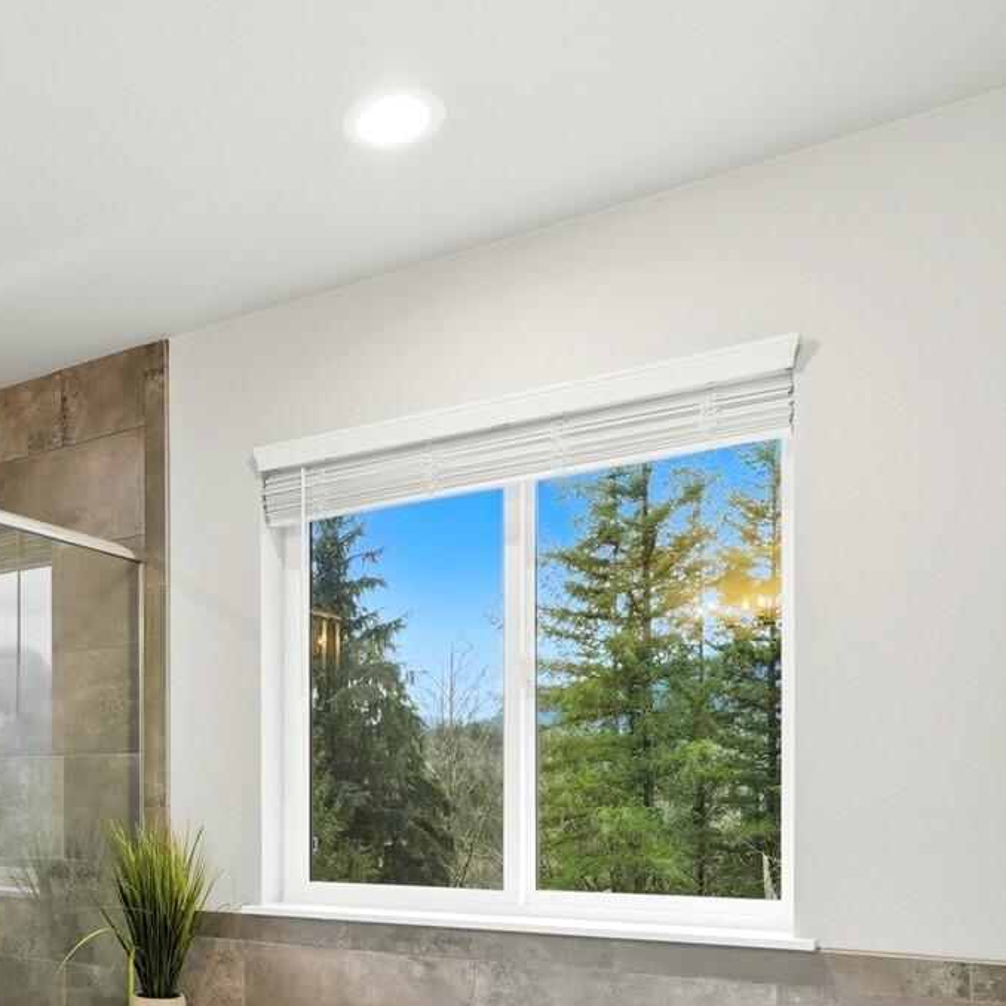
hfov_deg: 44.6
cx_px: 123
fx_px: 1118
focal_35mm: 34
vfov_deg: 45.8
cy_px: 815
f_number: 9
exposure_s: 1/100
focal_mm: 16
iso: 400
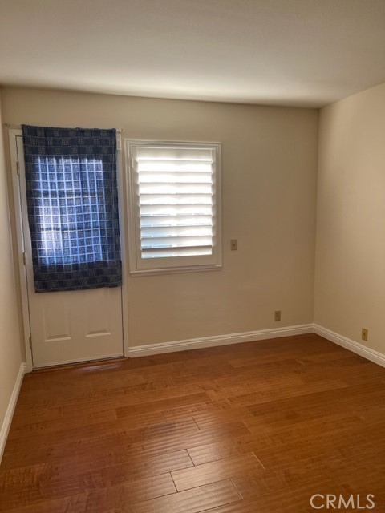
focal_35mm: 26
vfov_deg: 67.3
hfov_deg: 53.1
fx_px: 386
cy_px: 256
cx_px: 192
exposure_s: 1/121
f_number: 1.5
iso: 64
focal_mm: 5.7
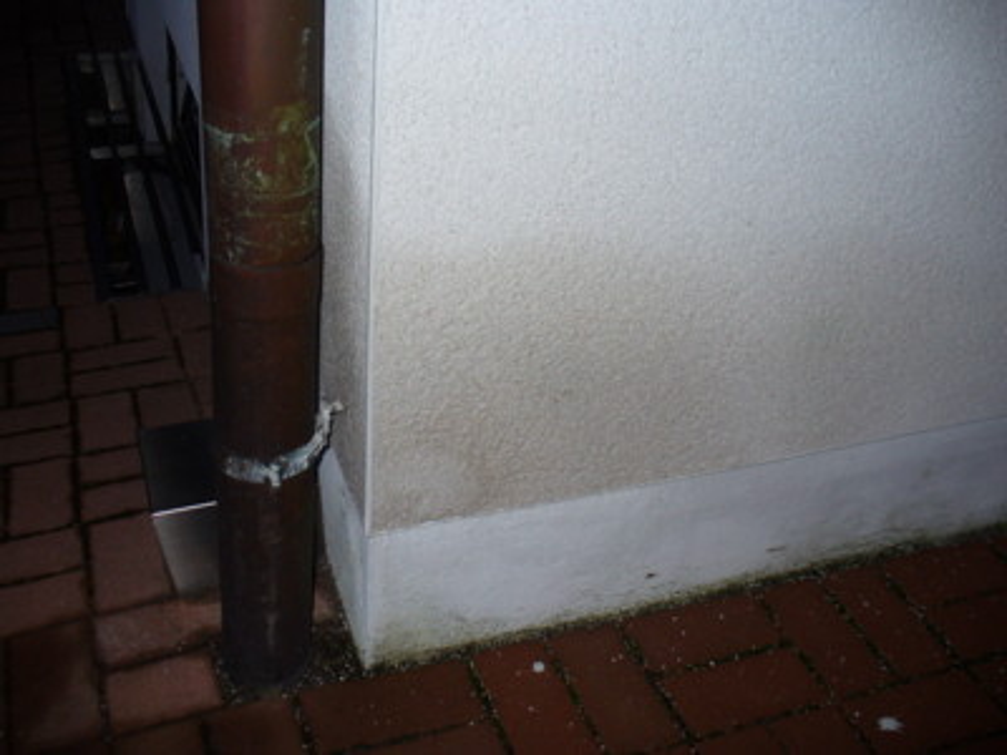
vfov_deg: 38.7
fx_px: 1076
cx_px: 504
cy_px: 378
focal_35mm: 37
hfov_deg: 50.1
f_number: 2.8
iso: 100
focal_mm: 6.1
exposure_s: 1/60
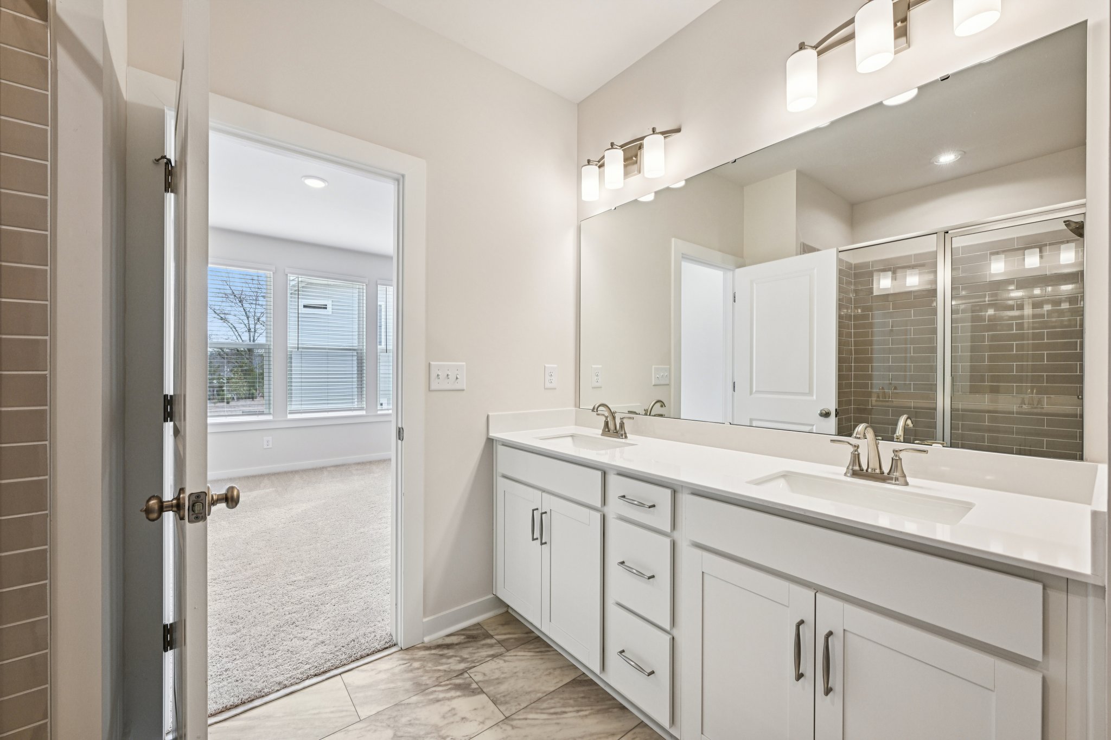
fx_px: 432
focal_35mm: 14
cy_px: 370
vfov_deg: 81.2
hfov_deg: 104.3
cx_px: 556
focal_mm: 14
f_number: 8
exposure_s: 1/15
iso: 110
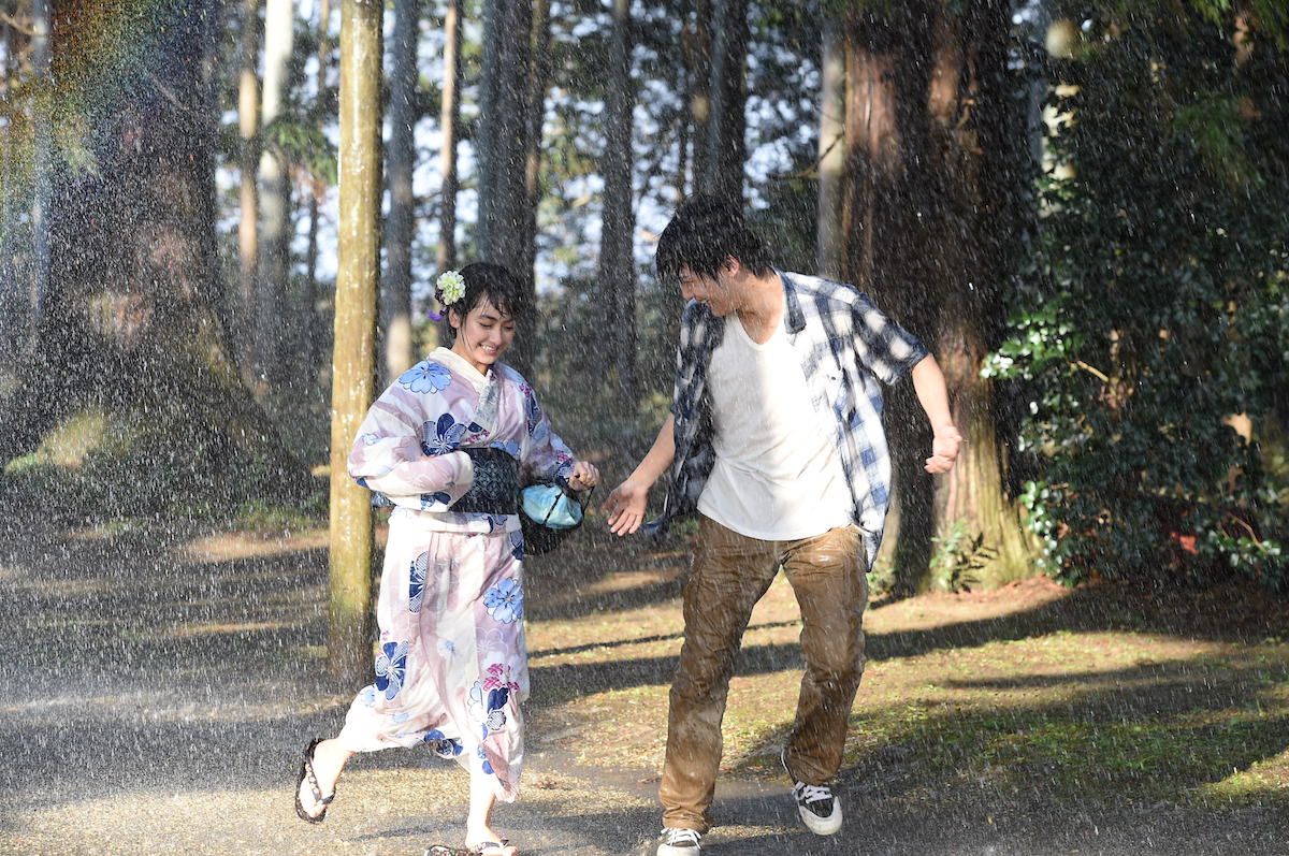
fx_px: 4363
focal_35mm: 122
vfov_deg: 11.2
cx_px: 644
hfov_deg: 16.8
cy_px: 428
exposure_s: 1/400
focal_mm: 122
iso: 1000
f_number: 7.1
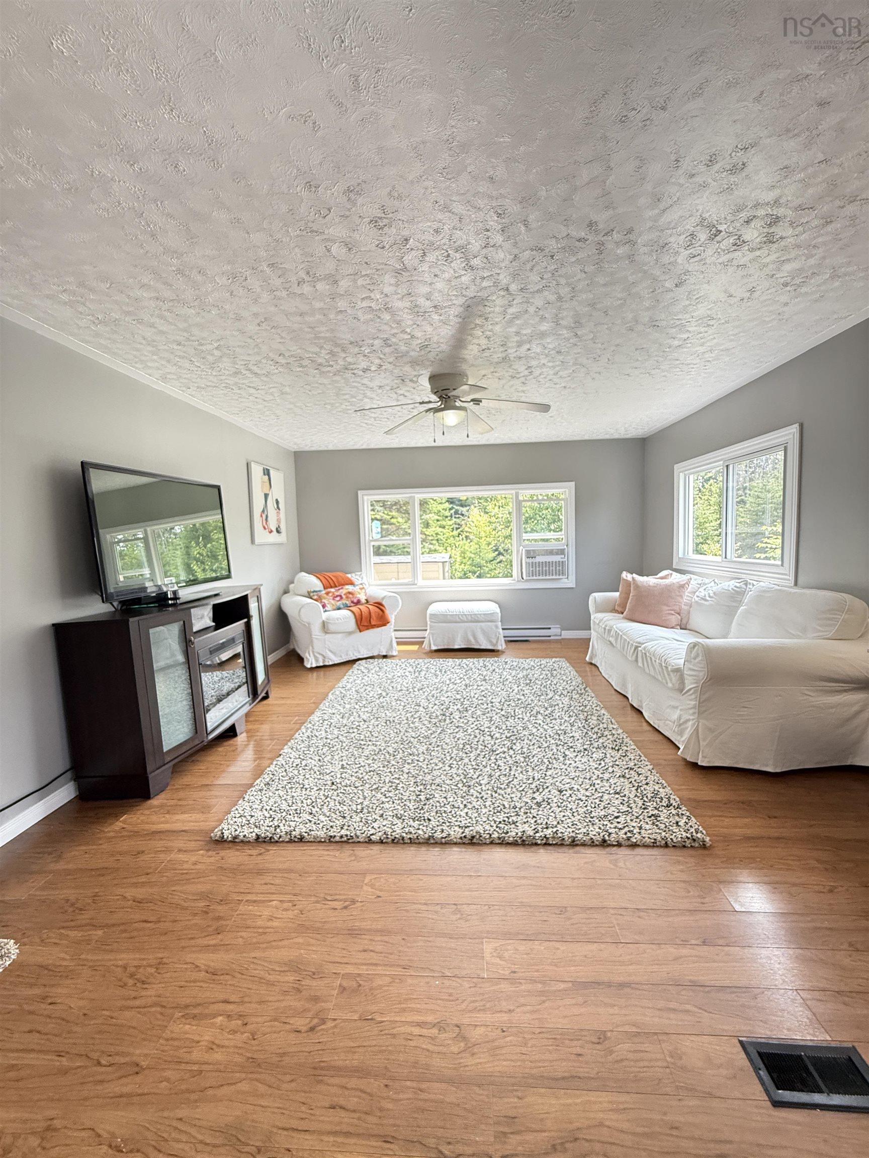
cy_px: 579
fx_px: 469
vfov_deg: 102.1
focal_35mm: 14
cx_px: 434
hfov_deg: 85.7
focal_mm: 2.22
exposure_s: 1/99
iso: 250
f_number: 2.2
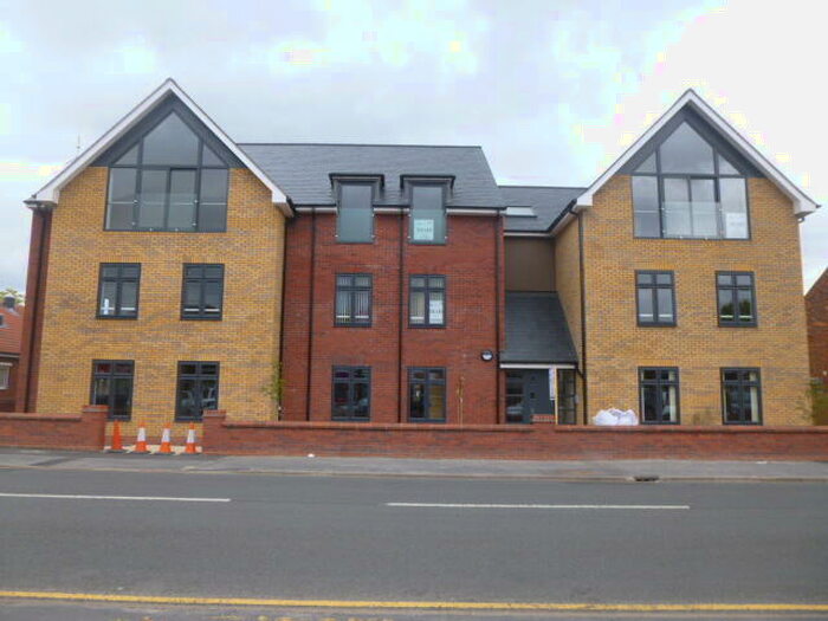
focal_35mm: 25
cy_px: 310
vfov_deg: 54.9
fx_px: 598
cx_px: 414
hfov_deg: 69.4
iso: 100
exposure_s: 1/250
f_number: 3.1
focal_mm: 4.5
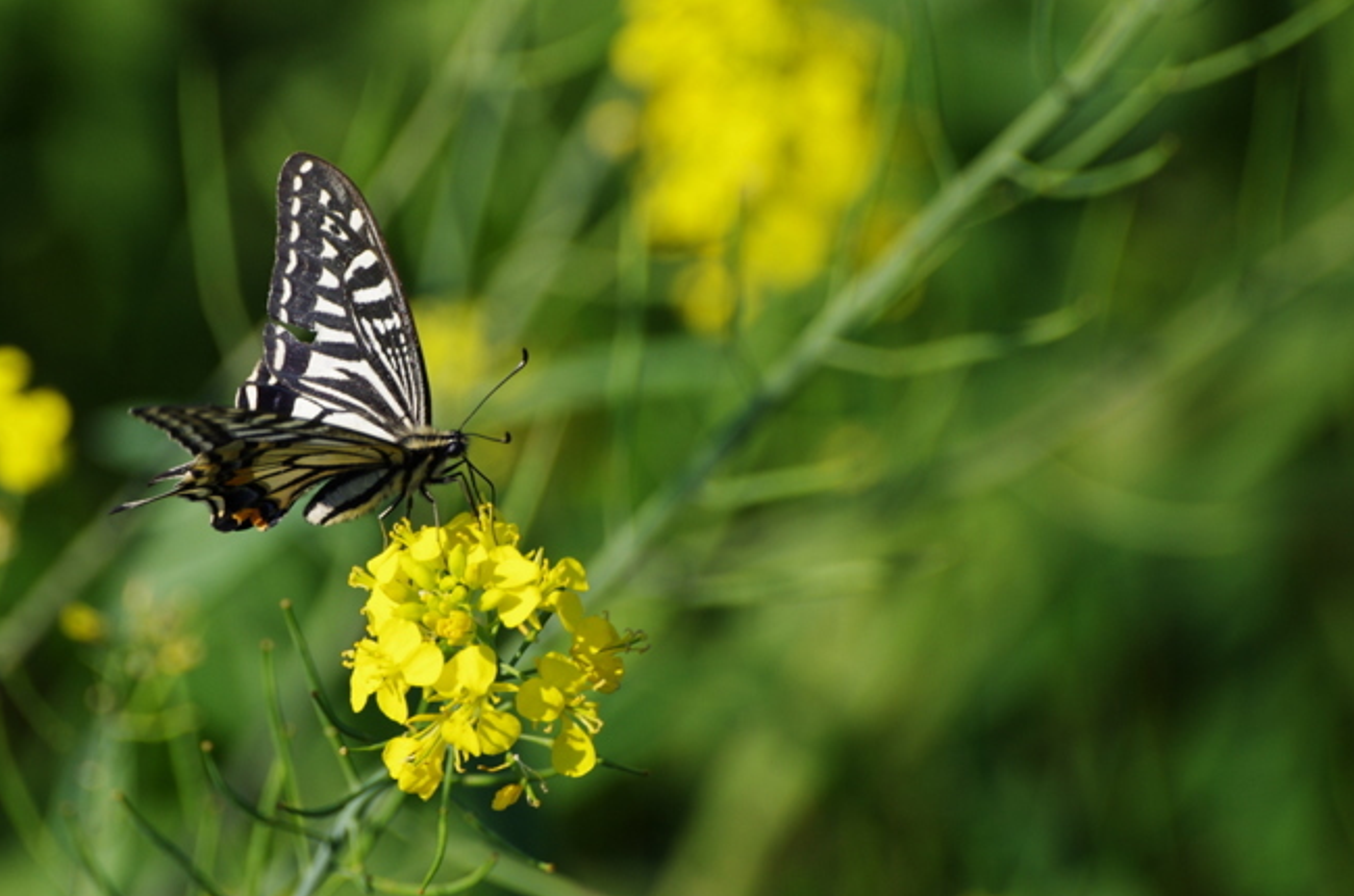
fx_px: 26601
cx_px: 365
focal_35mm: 709
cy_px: 383
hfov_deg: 2.9
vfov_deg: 1.9
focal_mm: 300
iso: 100
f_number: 5.6
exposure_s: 1/400
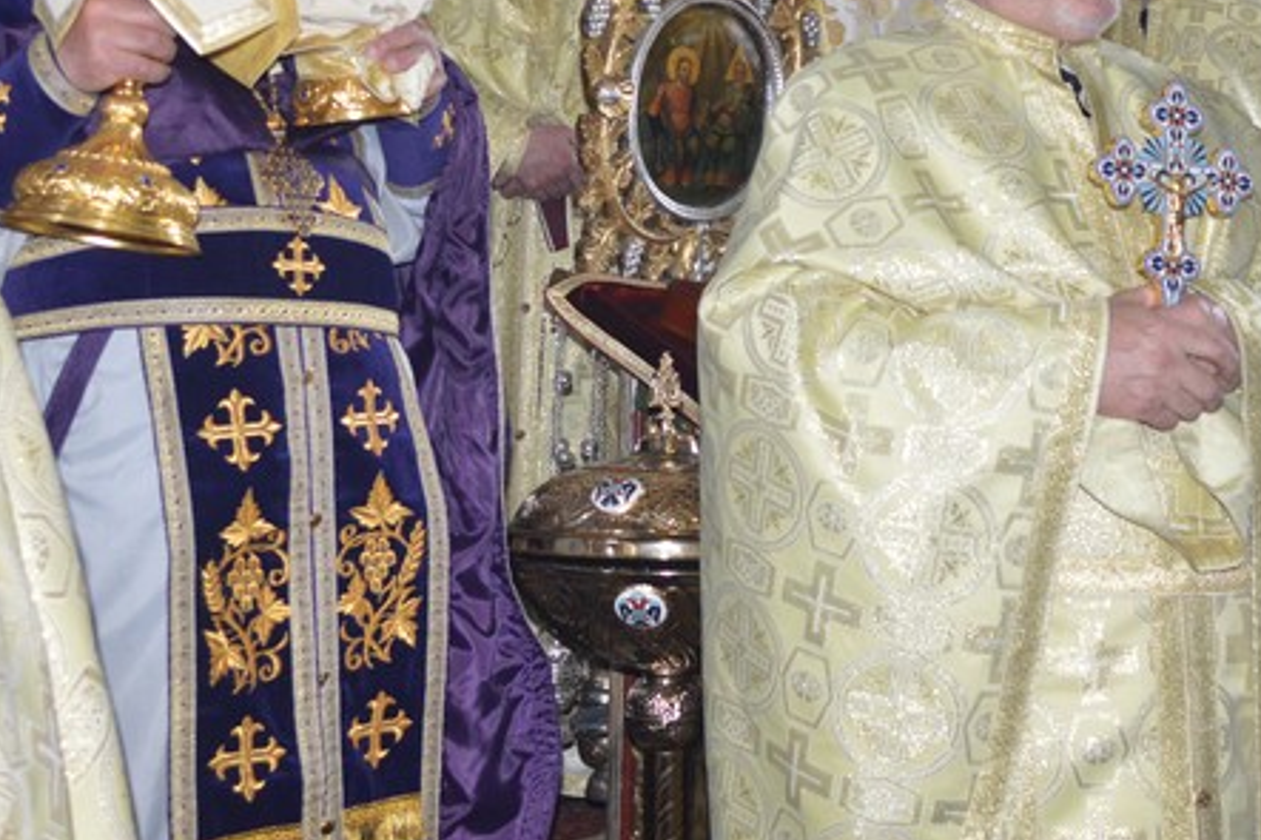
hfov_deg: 36.2
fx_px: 1926
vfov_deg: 24.1
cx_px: 669
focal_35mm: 55
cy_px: 125
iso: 1100
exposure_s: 1/60
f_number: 3.5
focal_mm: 18
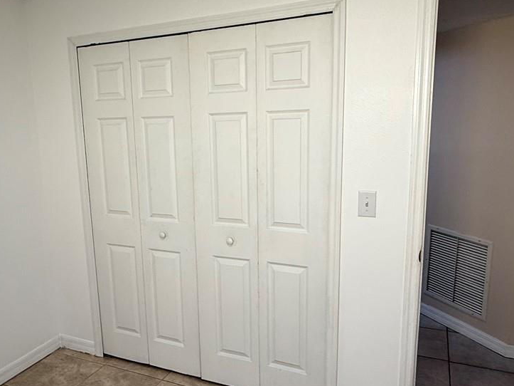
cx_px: 198
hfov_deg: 57.7
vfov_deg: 45.4
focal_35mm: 31
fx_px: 460
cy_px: 207
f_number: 2.2
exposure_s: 1/120
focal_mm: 2.22
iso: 80
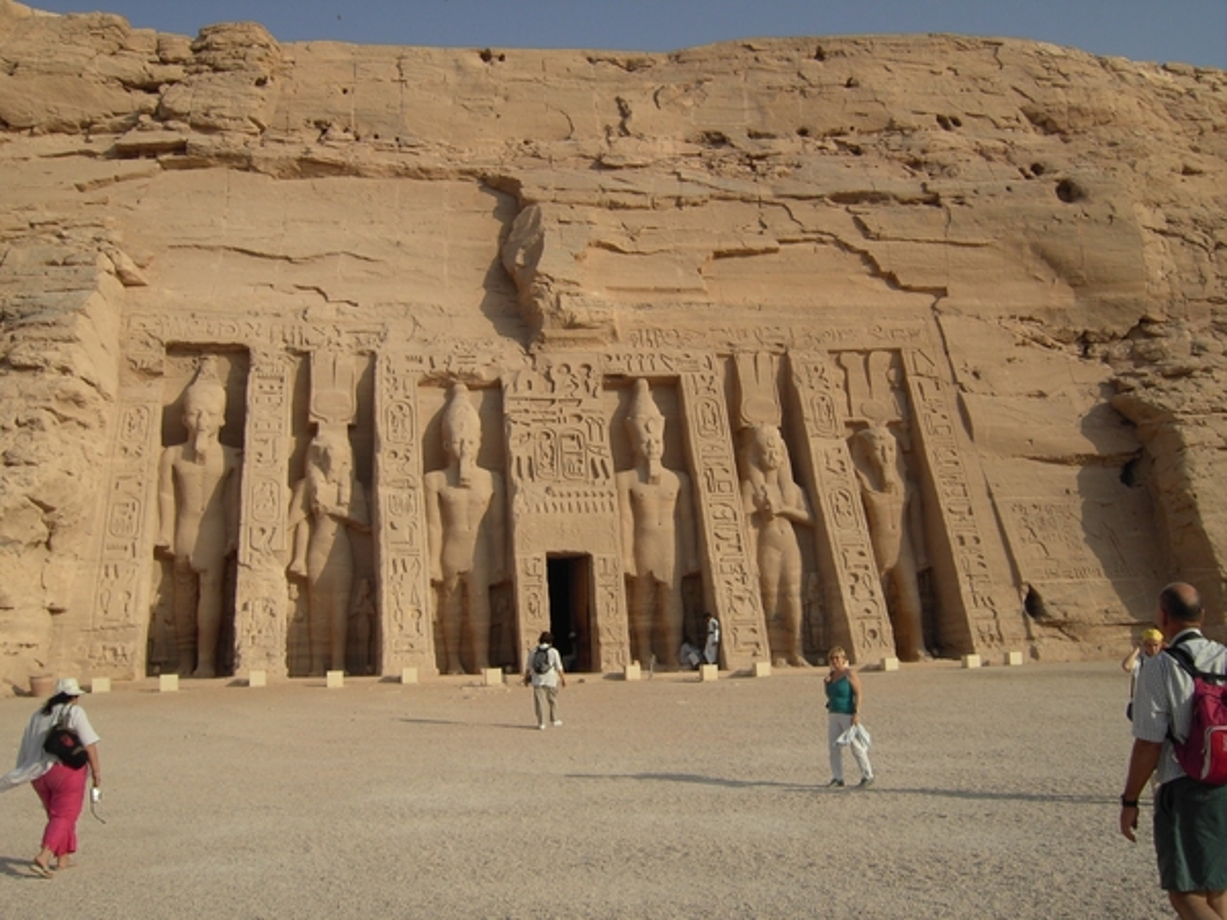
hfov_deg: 52.6
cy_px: 460
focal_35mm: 35
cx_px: 614
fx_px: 1241
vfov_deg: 40.7
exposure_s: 1/350
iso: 50
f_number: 6.7
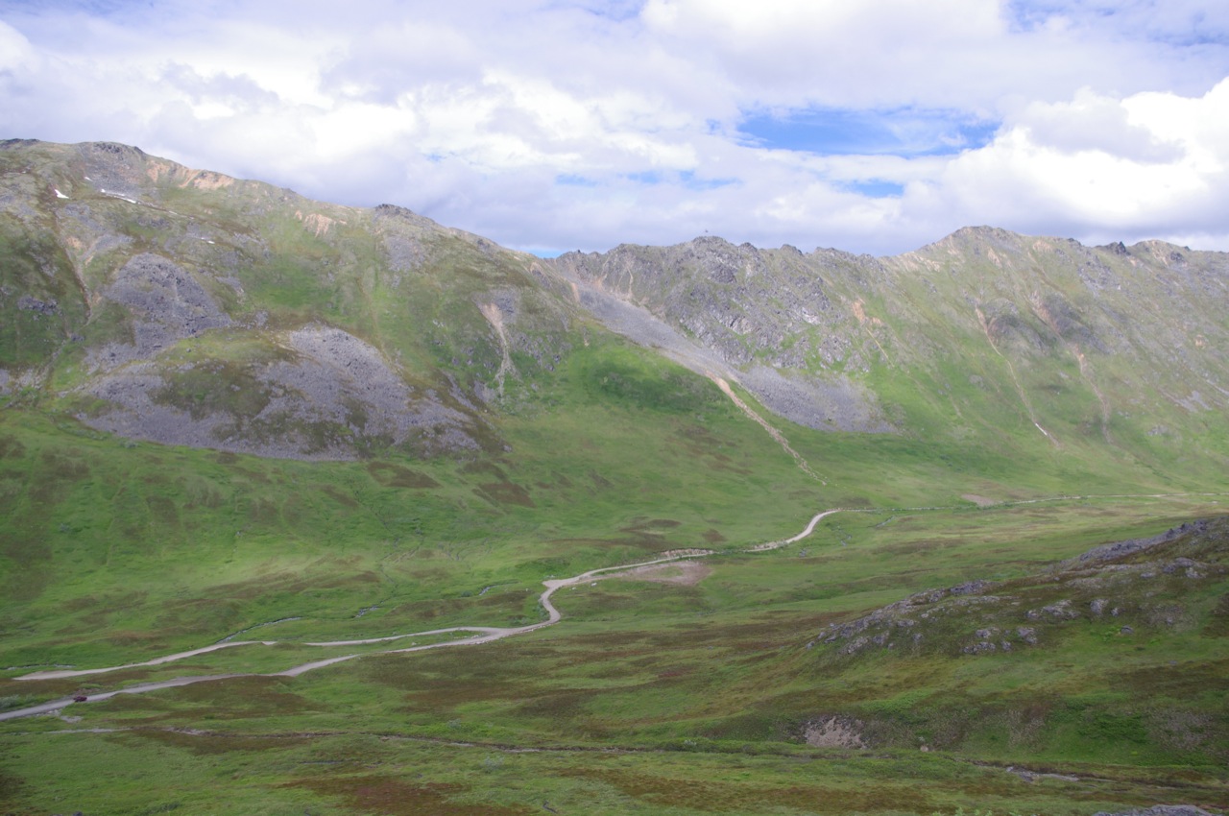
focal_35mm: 31
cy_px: 408
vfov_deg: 42.2
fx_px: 1057
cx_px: 614
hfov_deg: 60.3
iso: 200
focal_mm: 21.25
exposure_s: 1/640
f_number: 5
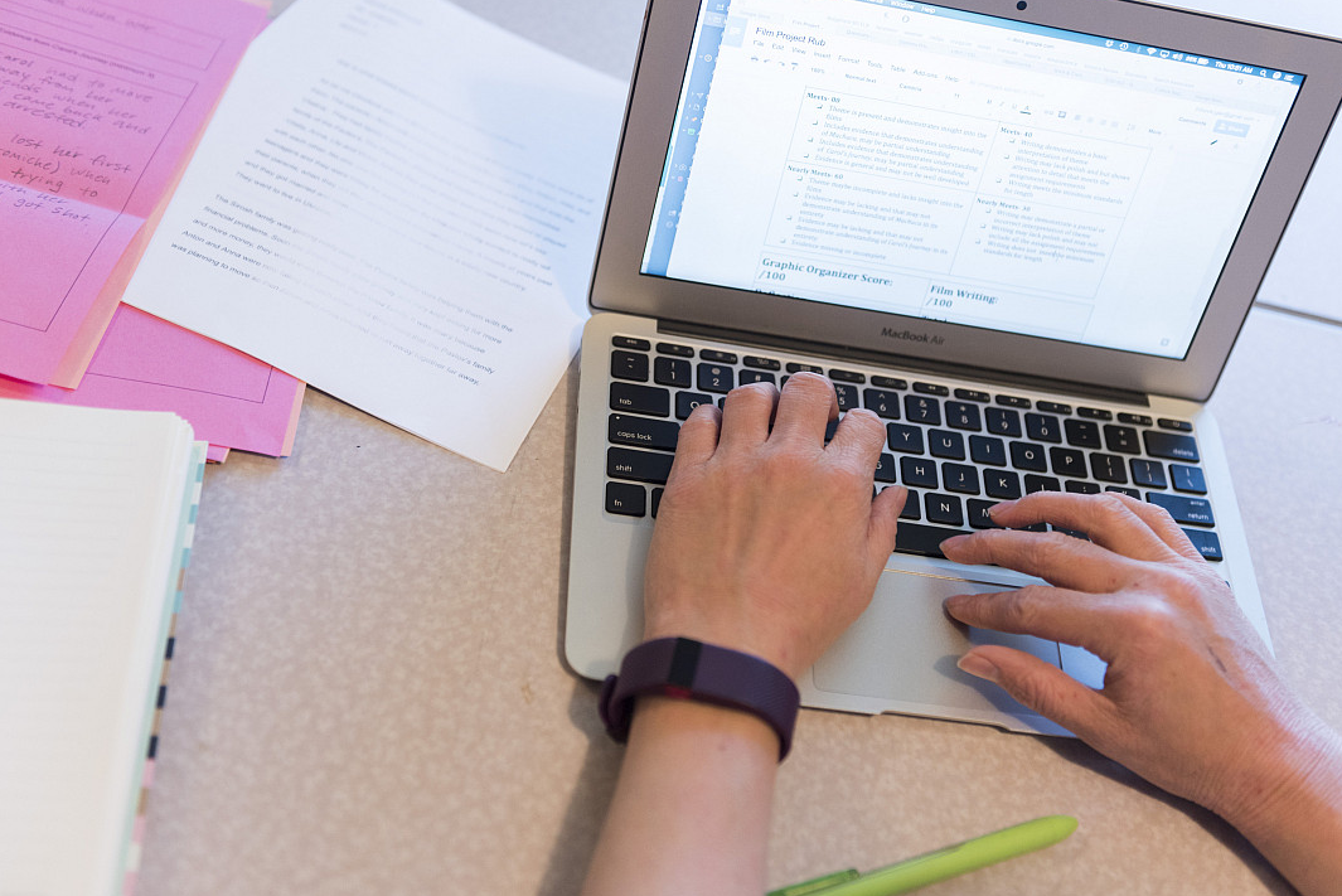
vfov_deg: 27.5
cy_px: 420
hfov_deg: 40.3
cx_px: 708
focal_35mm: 49
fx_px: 1827
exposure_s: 1/125
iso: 640
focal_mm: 45
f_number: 2.8
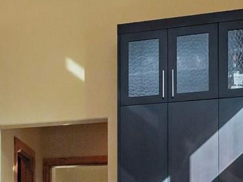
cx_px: -44
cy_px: 257
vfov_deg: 16.8
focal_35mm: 81
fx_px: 568
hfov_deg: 22.4
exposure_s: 1/250
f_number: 5.6
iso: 400
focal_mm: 7
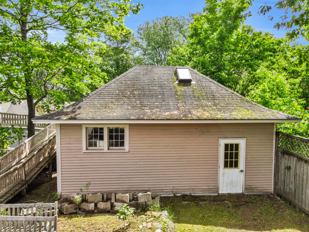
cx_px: 154
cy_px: 116
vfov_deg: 56.8
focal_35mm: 24
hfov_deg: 71.6
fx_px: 214
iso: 200
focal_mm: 4.5
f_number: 2.8
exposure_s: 1/500
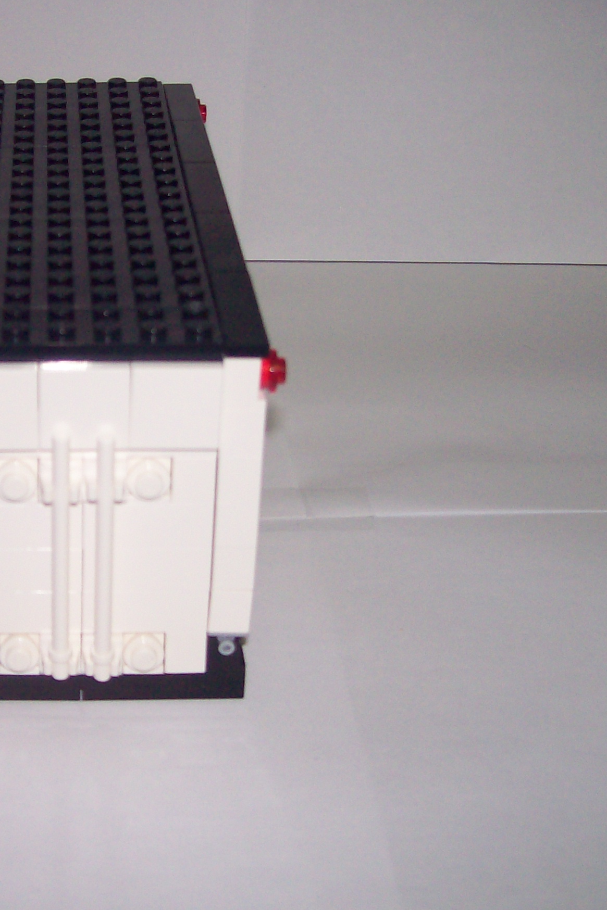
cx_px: 17
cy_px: 394
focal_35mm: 61
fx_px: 1543
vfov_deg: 32.8
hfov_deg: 21.6
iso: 80
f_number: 2.7
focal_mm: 6
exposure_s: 1/64
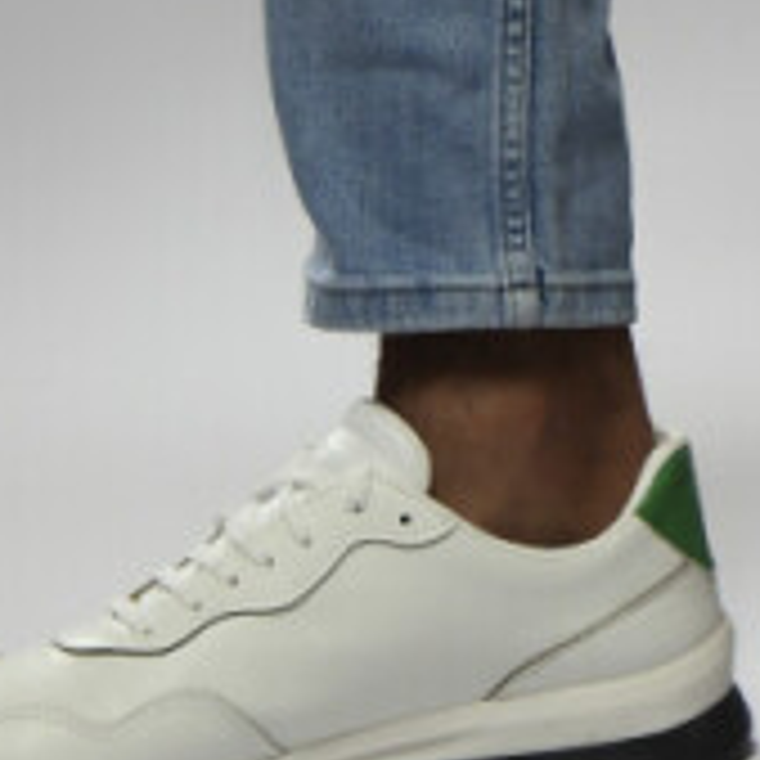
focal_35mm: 271
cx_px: 1408
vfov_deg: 6.3
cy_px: -809
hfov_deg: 6.3
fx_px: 6731
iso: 400
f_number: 6.3
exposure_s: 1/125
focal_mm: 45
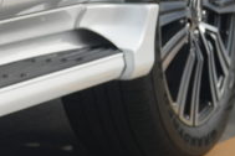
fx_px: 1658
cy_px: 28
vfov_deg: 5.4
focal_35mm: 254
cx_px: -169
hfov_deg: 7.9
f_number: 6.3
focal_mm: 47
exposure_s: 1/100
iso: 100
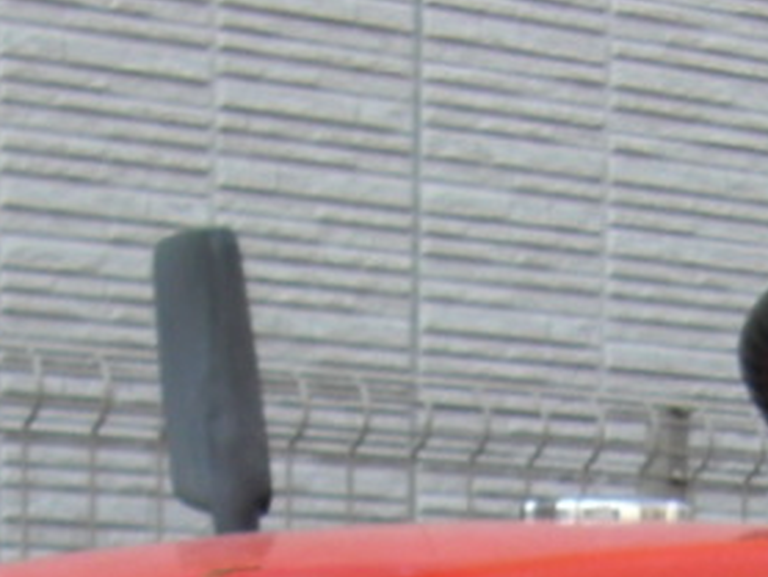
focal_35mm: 161
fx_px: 3575
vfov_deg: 8.3
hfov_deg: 12.2
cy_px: 1518
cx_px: 577
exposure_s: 1/200
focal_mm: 4.9
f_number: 2.6
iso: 50
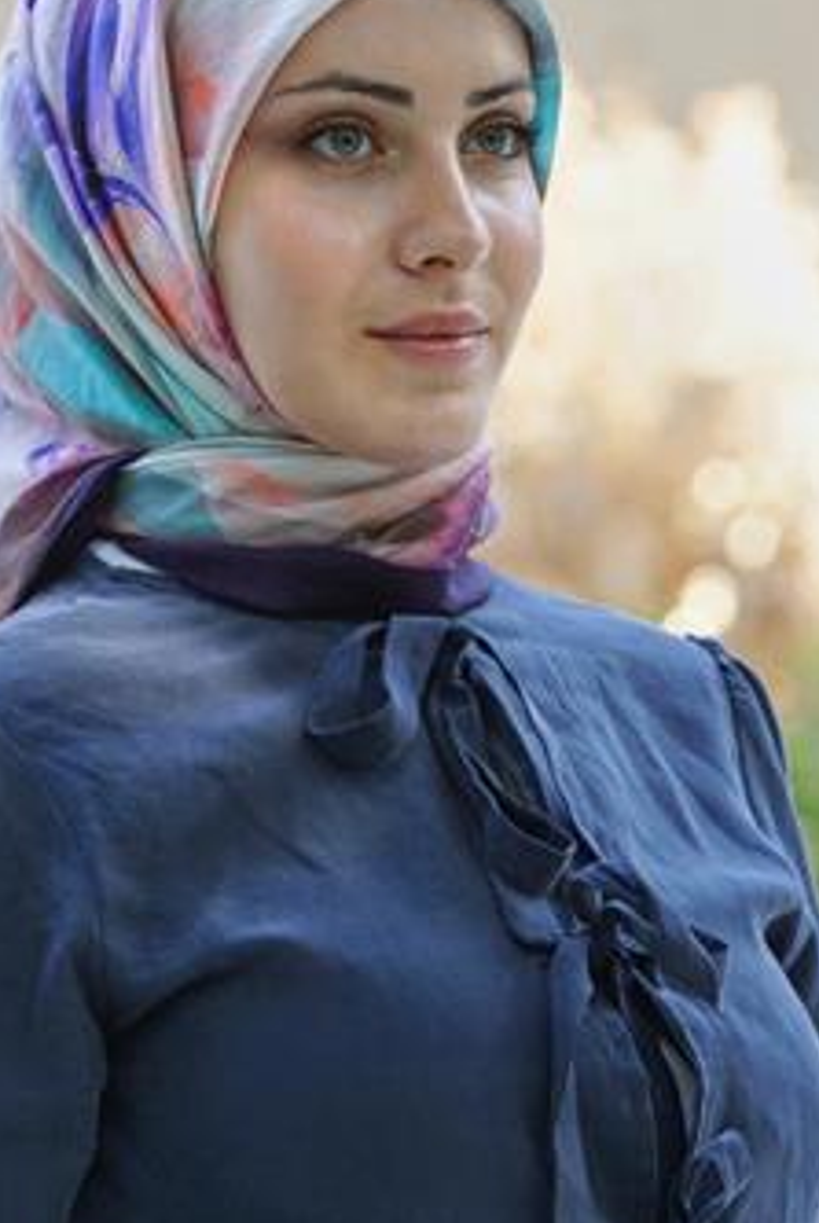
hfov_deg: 7.1
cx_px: 294
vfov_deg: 10.5
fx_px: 6633
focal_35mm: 195
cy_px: 533
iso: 500
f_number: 5.6
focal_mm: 140
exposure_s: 1/125
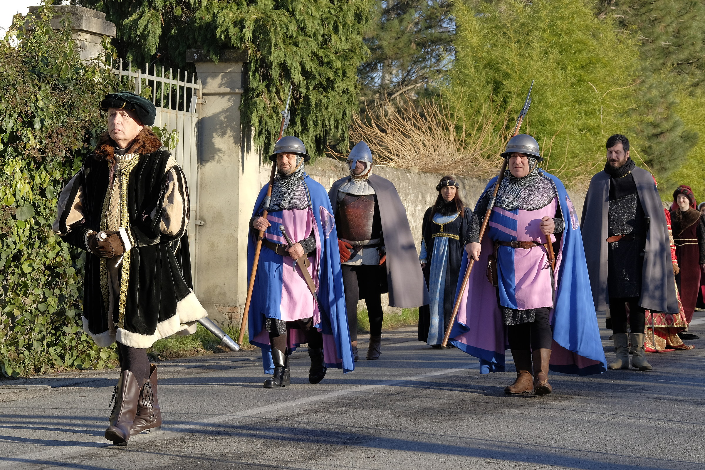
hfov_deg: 19.5
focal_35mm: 105
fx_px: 2056
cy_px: 235
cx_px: 352
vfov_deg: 13.0
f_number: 9
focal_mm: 70
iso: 320
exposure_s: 1/180
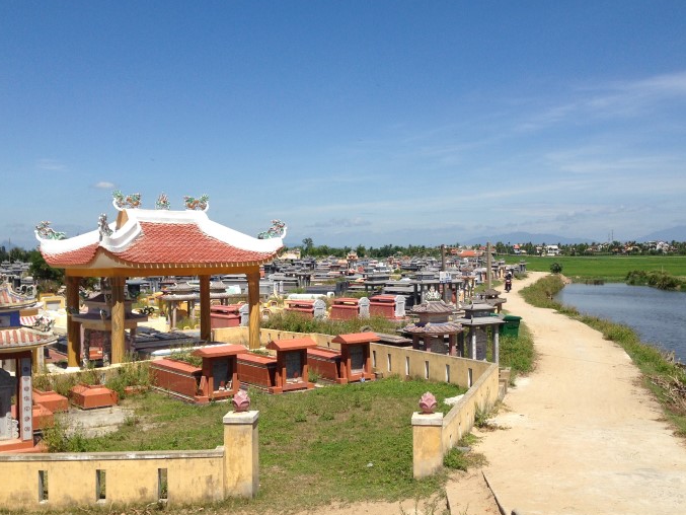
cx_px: 381
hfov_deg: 47.8
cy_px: 264
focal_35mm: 39
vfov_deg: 36.8
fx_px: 773
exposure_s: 1/2358
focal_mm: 4.12
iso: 50
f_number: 2.4
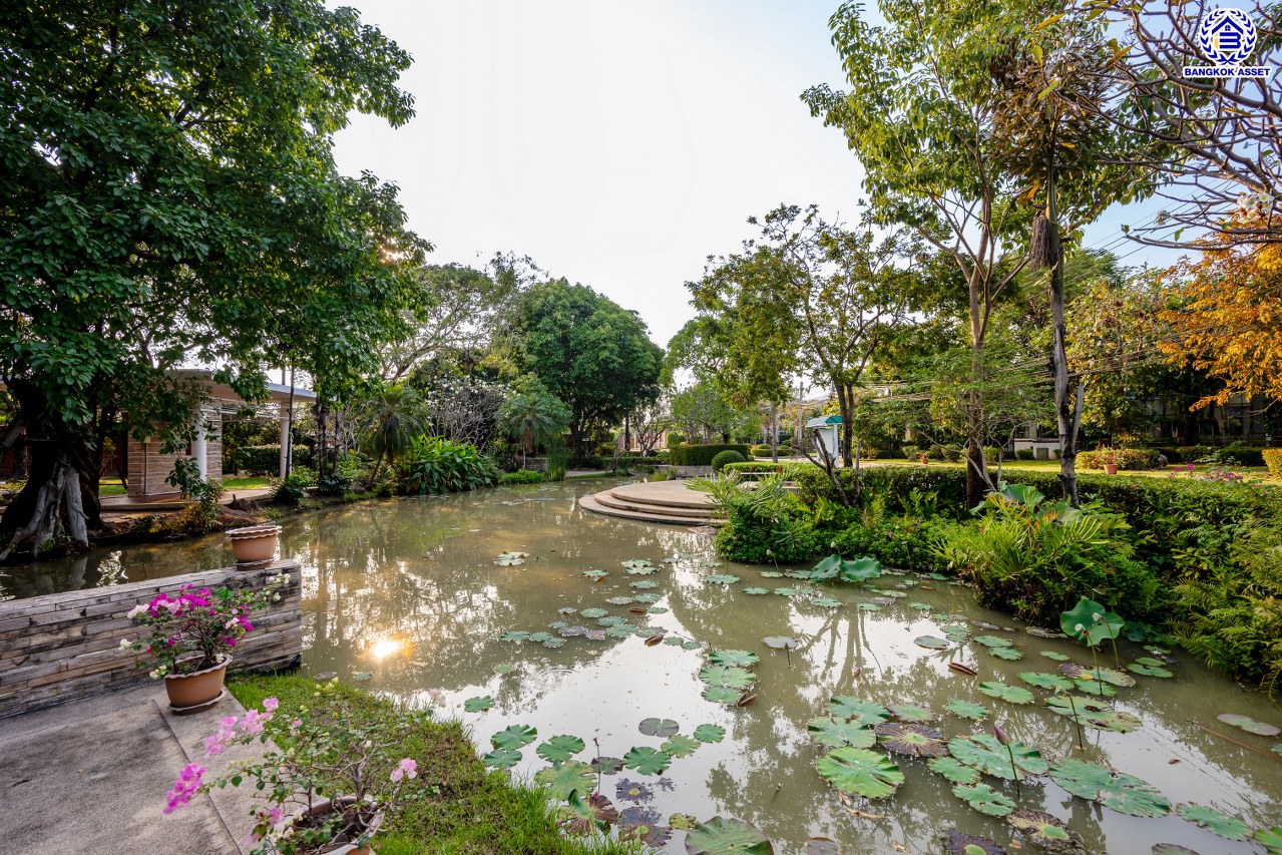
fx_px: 570
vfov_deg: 73.8
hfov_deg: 96.7
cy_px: 428
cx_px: 641
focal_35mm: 16
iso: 100
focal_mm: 16
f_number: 5.6
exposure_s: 1/30
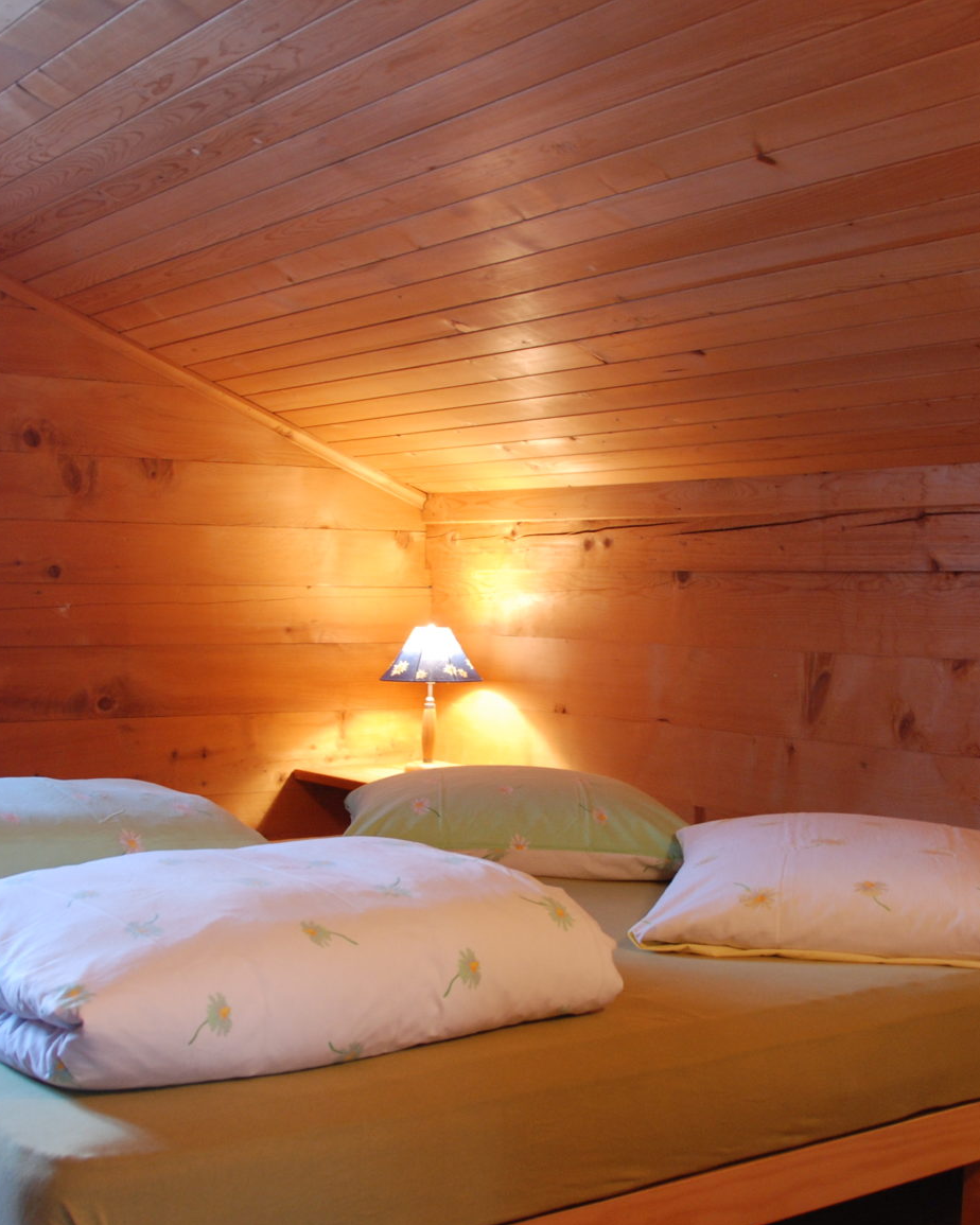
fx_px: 1631
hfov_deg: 33.4
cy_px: 684
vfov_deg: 41.1
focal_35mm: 45
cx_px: 529
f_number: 3.5
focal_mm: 18
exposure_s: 1/8
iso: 400
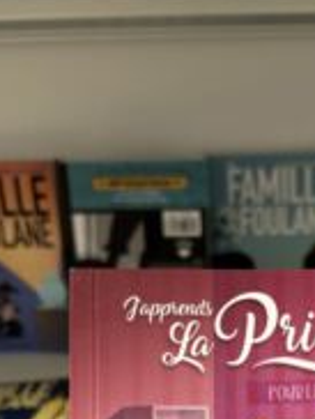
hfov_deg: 25.3
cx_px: 253
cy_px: 447
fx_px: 690
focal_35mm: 57
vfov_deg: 30.6
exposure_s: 1/50
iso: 80
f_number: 1.6
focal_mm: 5.96
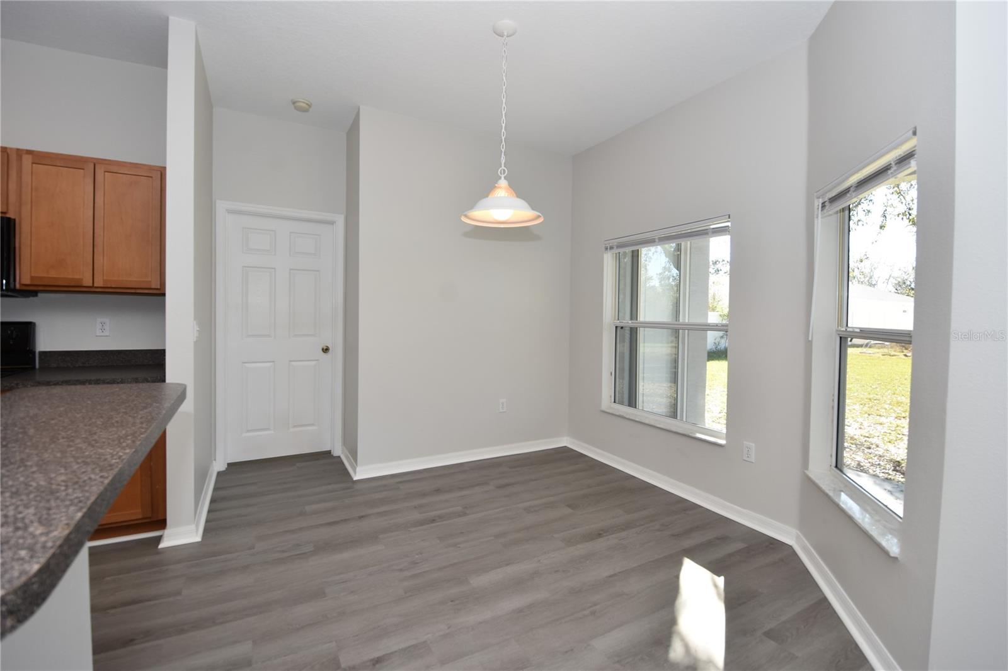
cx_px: 504
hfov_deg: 100.4
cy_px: 336
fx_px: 420
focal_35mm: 15
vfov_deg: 77.3
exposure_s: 1/80
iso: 200
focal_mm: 10
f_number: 4.5
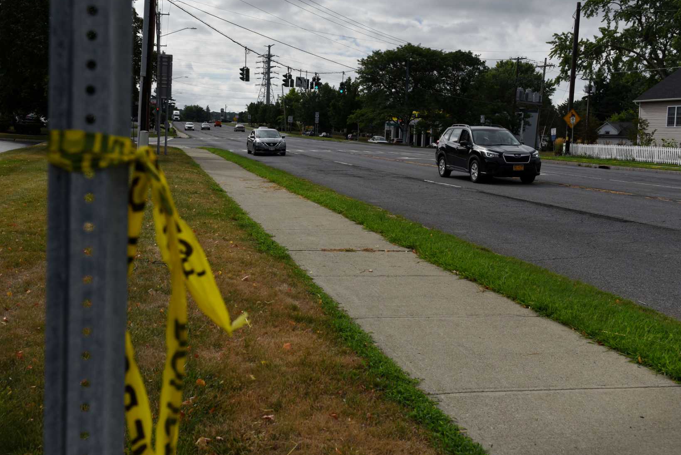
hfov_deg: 48.4
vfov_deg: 33.4
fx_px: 757
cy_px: 199
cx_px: 313
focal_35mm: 40
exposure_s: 1/4000
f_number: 6.3
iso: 400
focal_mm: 32
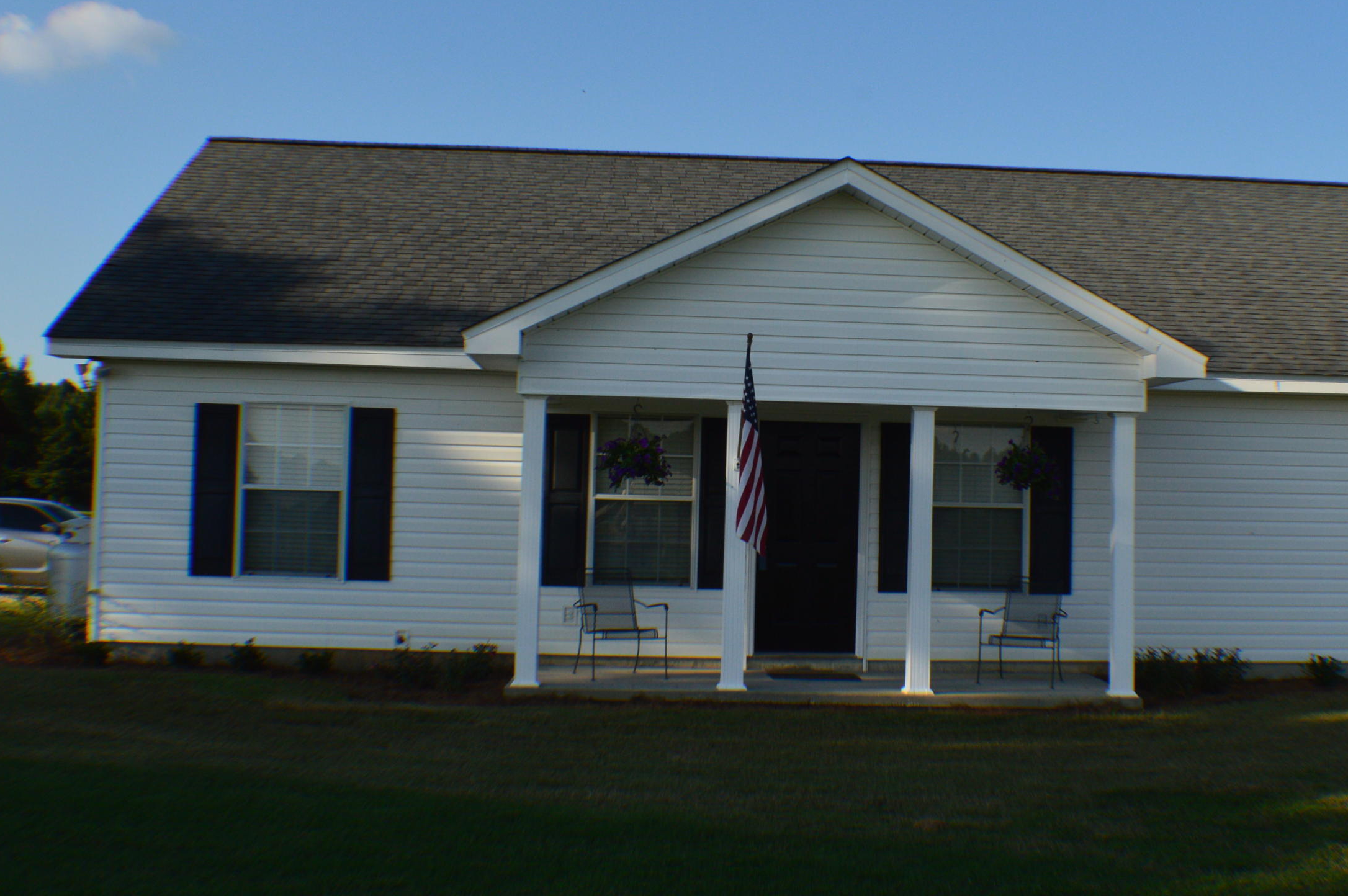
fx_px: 2170
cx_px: 866
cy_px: 318
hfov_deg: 34.3
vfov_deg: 23.3
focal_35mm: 58
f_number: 11
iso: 400
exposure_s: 1/320
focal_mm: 28
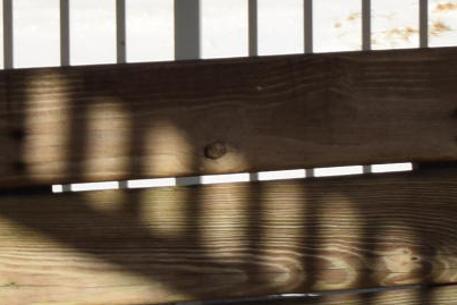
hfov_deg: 7.6
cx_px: 517
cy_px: -443
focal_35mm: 268
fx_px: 3403
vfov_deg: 5.0
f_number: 9.5
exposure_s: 1/350
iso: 200
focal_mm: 24
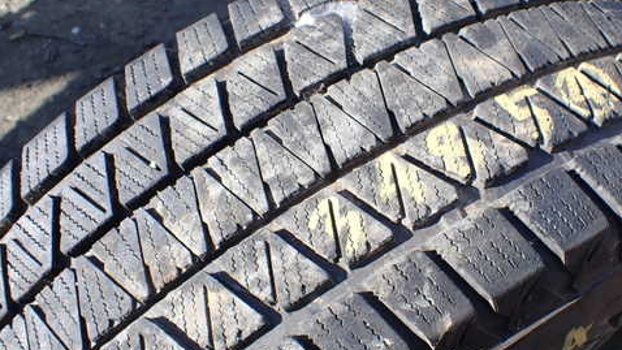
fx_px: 676
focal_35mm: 41
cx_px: 389
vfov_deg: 29.0
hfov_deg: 48.9
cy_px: 190
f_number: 3.2
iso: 100
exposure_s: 1/250
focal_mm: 5.4
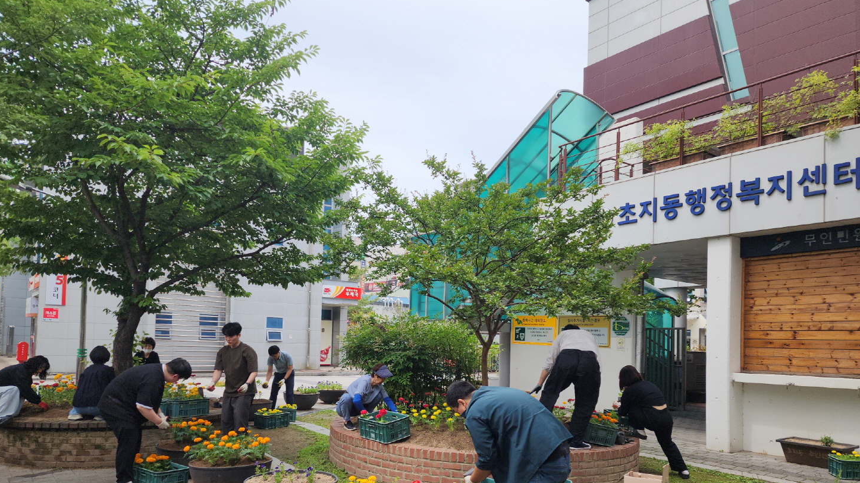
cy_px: 316
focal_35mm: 26
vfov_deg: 43.8
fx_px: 593
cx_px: 415
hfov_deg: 71.9
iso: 12
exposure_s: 1/666
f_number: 1.8
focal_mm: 6.4
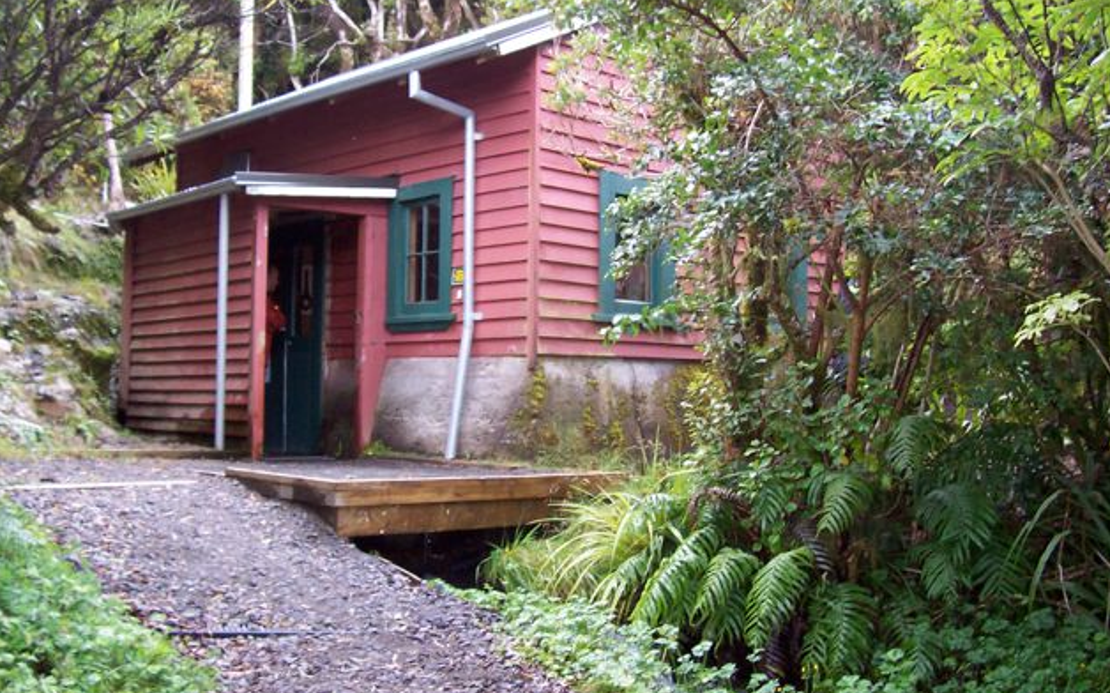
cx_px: 562
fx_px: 1210
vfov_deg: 32.0
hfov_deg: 49.3
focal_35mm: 40
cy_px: 324
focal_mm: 5.6
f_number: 2.8
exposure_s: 1/60
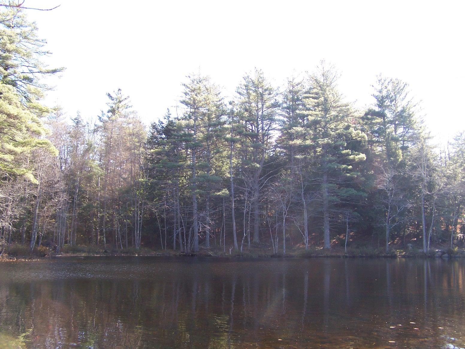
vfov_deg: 37.7
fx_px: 510
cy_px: 174
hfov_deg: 49.0
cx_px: 232
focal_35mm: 38
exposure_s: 1/180
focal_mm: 6.3
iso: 80
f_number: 2.8
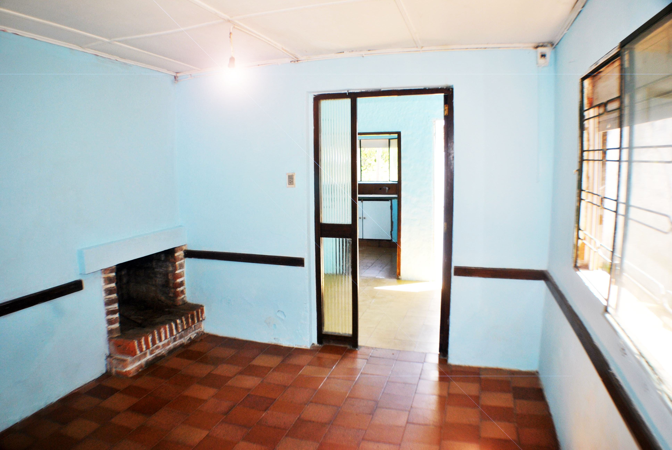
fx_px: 589
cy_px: 225
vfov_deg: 41.8
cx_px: 336
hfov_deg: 59.4
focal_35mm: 32
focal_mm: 21
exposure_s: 1/125
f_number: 3.8
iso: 180
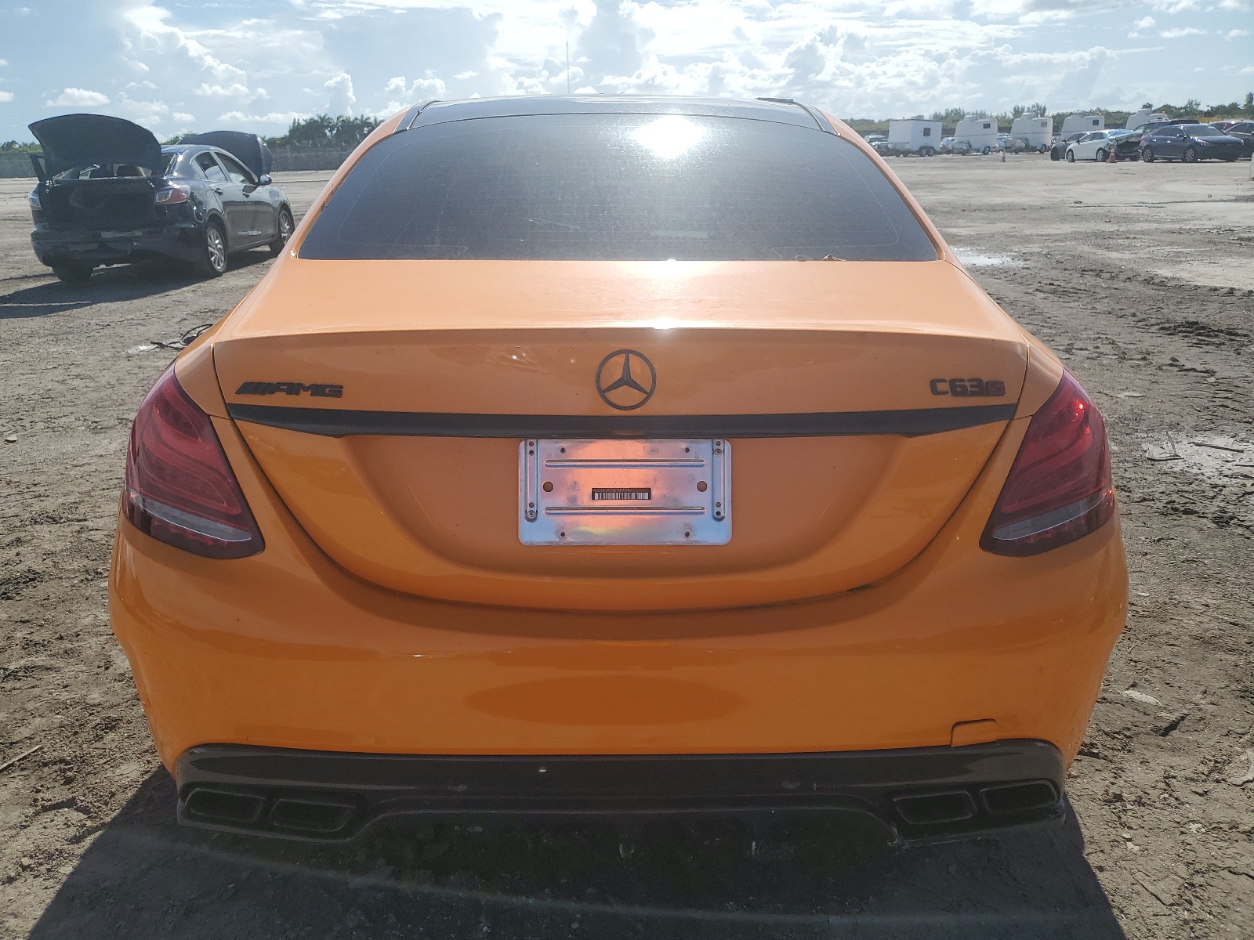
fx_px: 942
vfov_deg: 53.1
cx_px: 627
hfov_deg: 67.3
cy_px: 470
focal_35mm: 26
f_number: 1.5
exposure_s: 1/5000
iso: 50
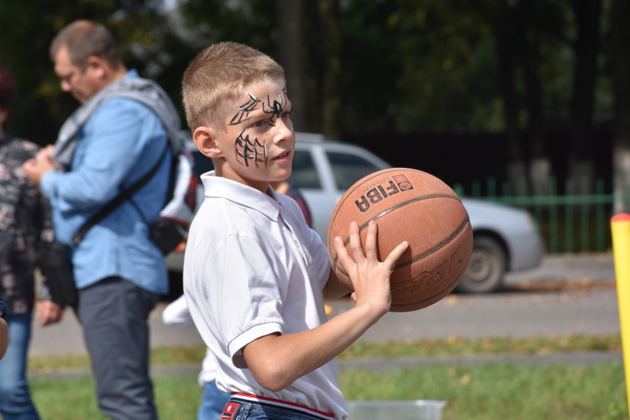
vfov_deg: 6.5
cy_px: 210
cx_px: 315
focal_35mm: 210
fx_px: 3675
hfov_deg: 9.8
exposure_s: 1/1000
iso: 250
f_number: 8
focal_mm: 140
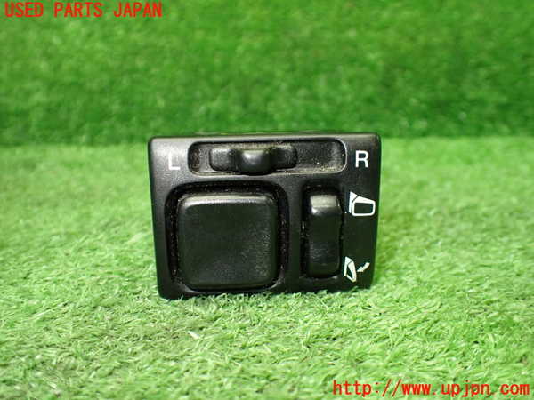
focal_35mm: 30
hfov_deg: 60.0
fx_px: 463
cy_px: 200
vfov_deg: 46.8
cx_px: 267
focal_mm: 5.4
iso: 800
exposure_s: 1/125
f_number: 2.3
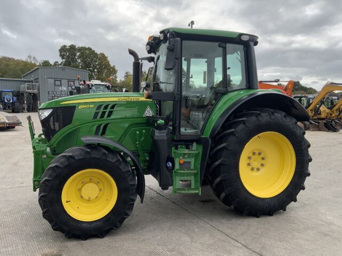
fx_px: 287
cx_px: 171
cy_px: 128
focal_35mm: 29
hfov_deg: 61.7
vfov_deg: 48.2
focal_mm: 3
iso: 16
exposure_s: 1/599
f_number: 1.8
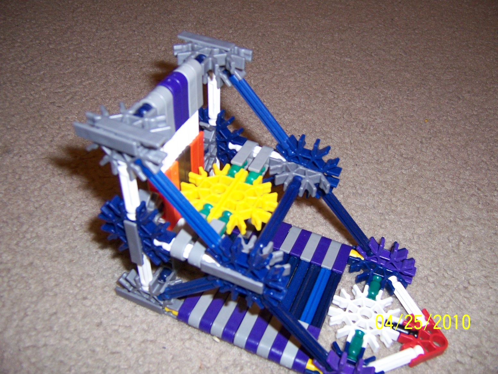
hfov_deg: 55.4
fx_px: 475
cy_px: 187
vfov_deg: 42.9
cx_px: 249
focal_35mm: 33
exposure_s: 1/60
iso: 140
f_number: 2.8
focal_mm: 5.5
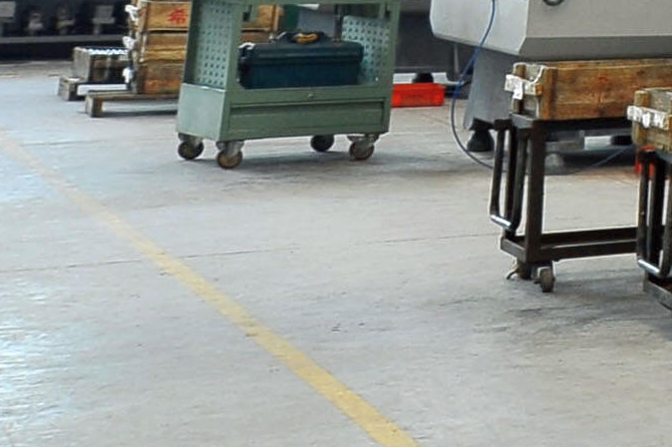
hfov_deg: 11.5
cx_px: 1962
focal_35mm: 113
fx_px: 2108
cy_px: -453
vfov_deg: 11.0
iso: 320
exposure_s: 1/6
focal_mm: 18
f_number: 9
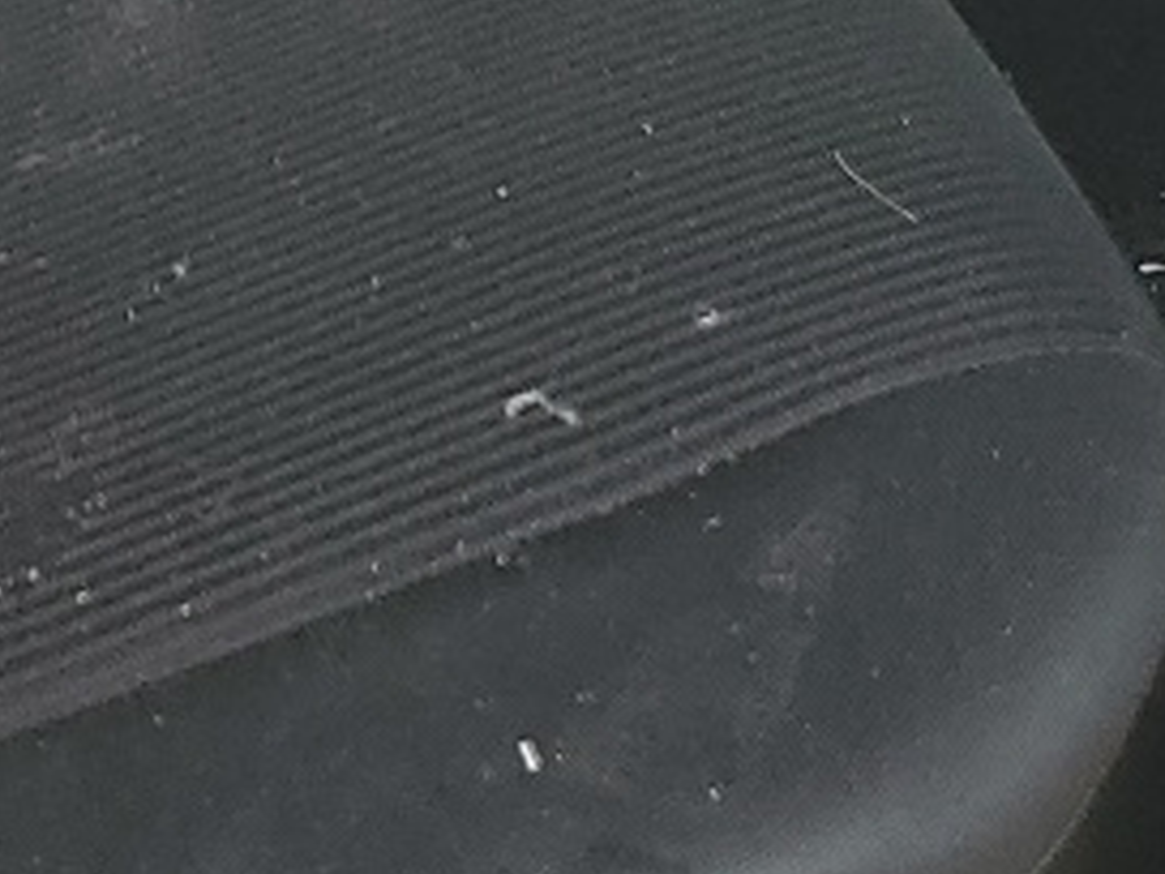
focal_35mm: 153
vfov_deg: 9.4
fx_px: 5149
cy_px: -450
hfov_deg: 12.8
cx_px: 47
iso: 50
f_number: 1.5
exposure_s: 1/164
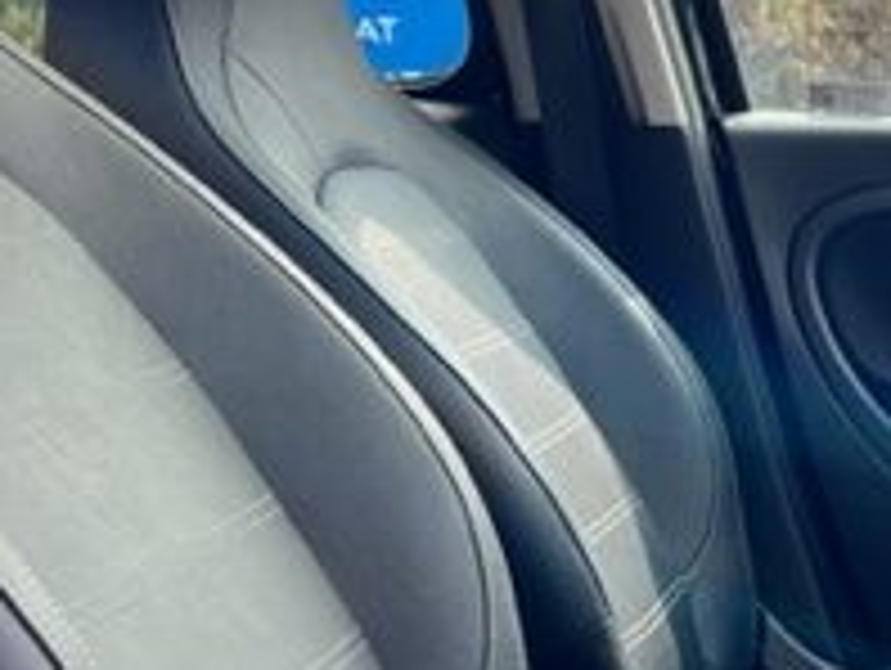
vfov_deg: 17.4
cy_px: 567
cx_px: 1256
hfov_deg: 20.6
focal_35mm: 84
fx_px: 2165
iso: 50
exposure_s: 1/360
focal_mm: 5.7
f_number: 1.5
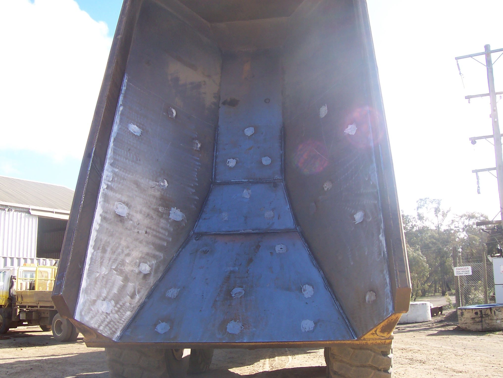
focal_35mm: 37
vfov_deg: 38.7
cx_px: 252
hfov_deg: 50.1
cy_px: 189
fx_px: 538
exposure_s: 1/125
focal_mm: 5.6
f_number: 5.6
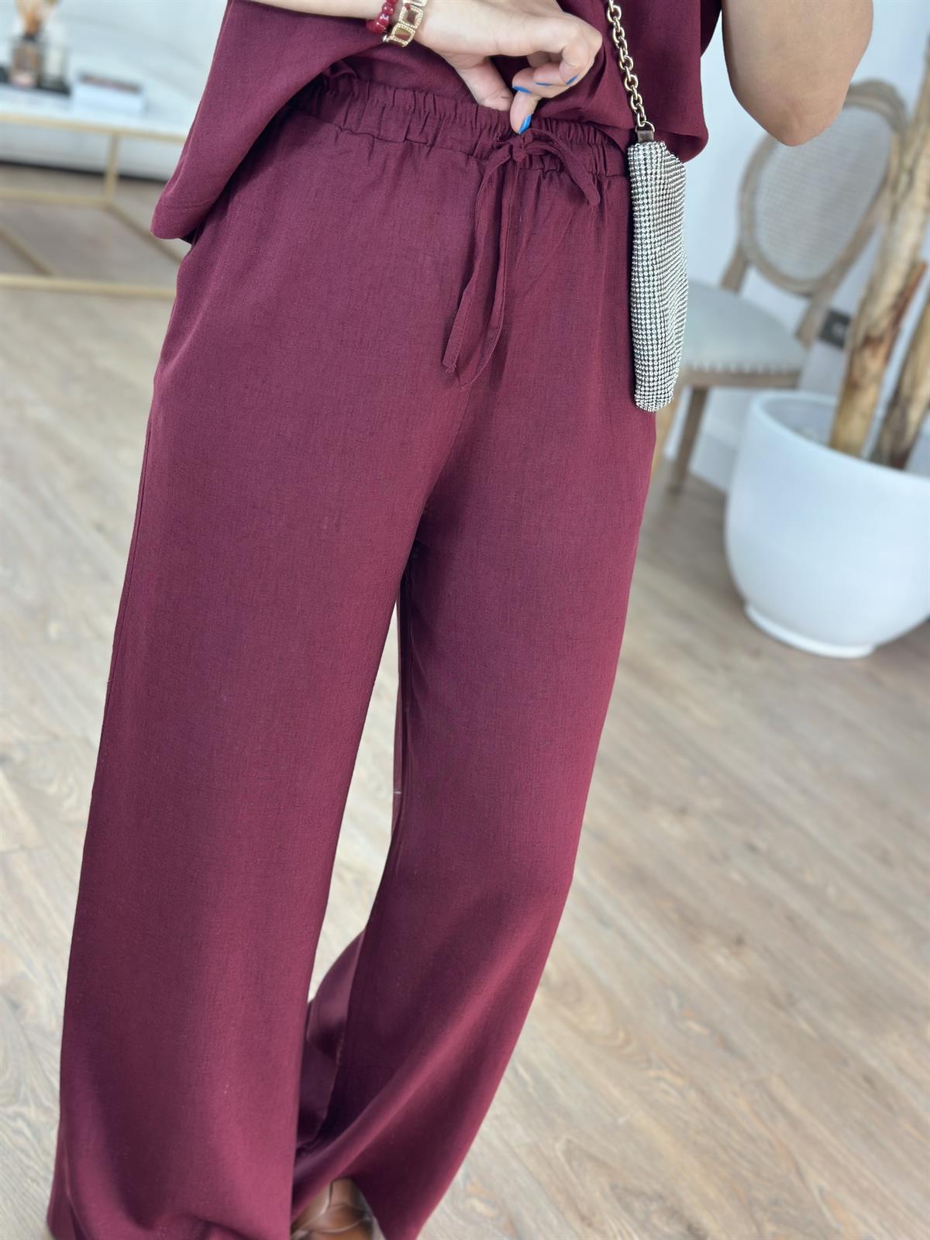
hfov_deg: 30.3
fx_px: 1719
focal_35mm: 48
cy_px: 620
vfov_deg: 39.7
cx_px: 465
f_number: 1.78
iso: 100
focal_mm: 6.86
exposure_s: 1/100
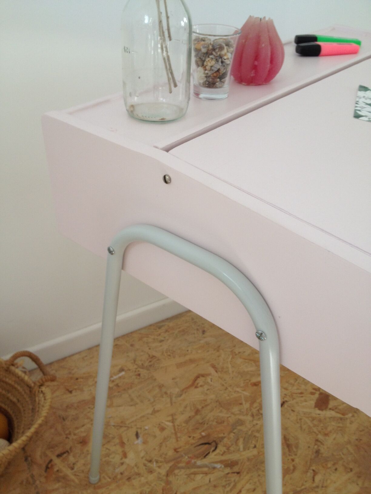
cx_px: 186
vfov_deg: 52.6
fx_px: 500
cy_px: 247
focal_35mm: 35
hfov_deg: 40.7
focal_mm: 4.28
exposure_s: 1/24
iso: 50
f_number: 2.4
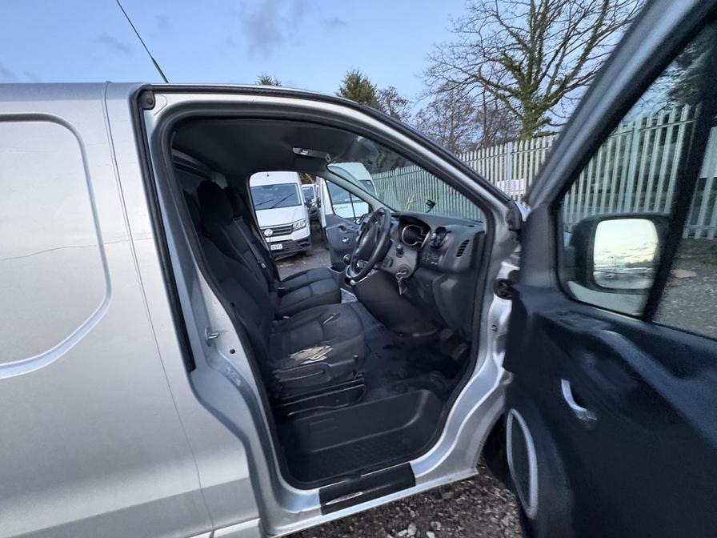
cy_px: 269
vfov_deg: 85.7
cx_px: 358
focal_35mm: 14
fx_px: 290
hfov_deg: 102.1
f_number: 2.2
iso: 1000
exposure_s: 1/33
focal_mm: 2.22
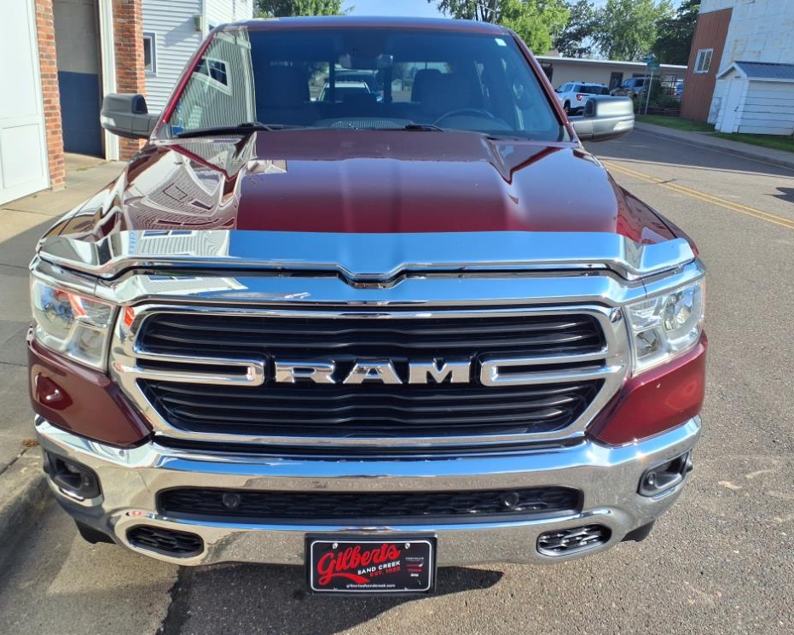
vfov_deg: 49.9
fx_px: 681
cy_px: 319
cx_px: 362
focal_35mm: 29
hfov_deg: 60.4
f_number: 1.9
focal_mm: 3.58
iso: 40
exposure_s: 1/1667
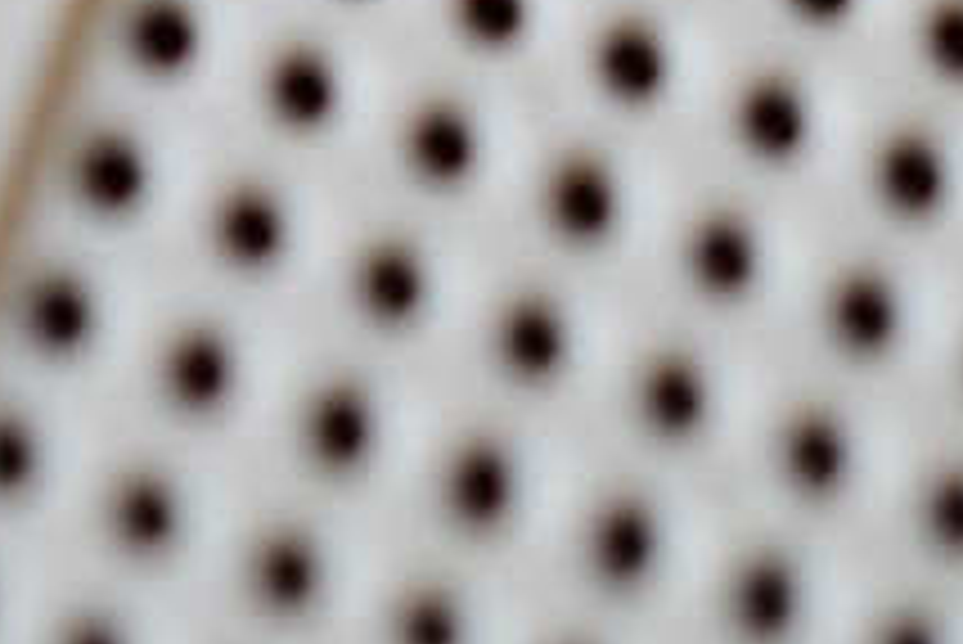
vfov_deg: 3.9
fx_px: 9101
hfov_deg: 6.0
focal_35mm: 340
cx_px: -423
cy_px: -1491
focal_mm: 30
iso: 800
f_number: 3.5
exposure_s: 1/60
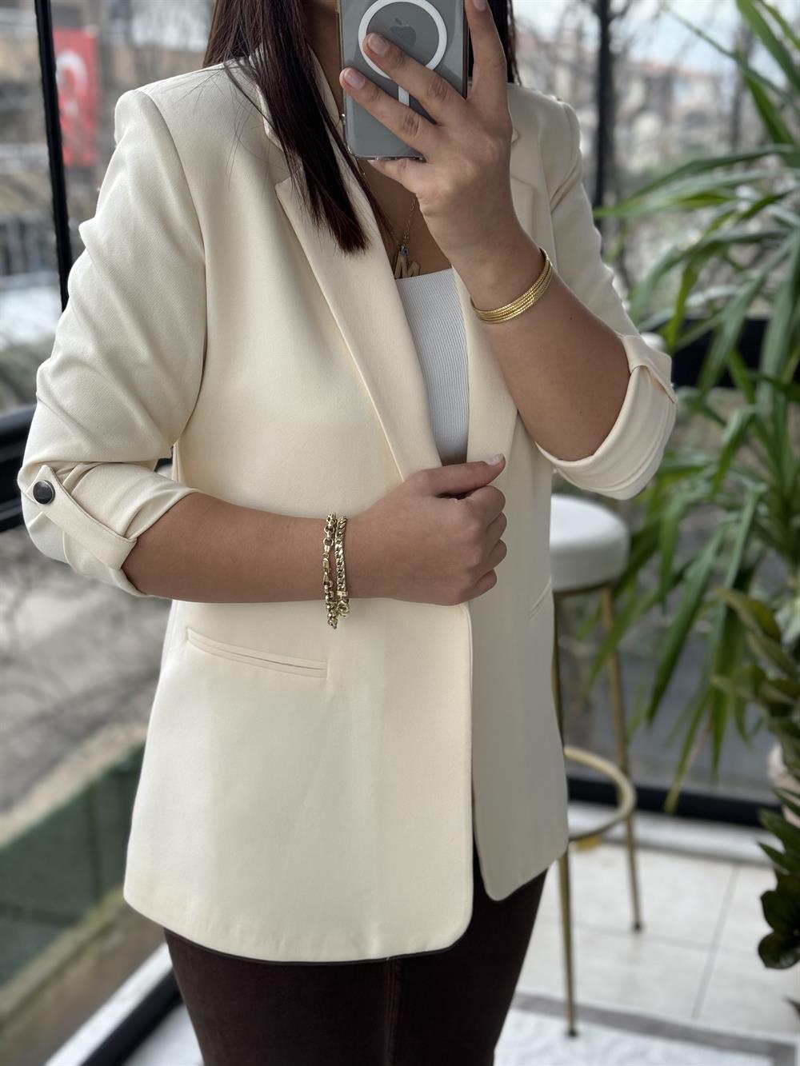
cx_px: 400
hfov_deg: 30.3
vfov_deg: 39.7
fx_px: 1479
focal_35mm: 48
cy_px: 533
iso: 100
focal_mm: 6.86
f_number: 1.78
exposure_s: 1/109
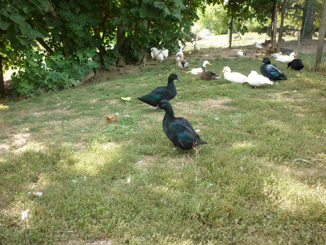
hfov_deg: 55.4
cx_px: 163
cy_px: 122
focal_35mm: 33
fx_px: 311
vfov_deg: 42.9
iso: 80
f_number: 2.8
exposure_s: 1/80
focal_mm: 5.5
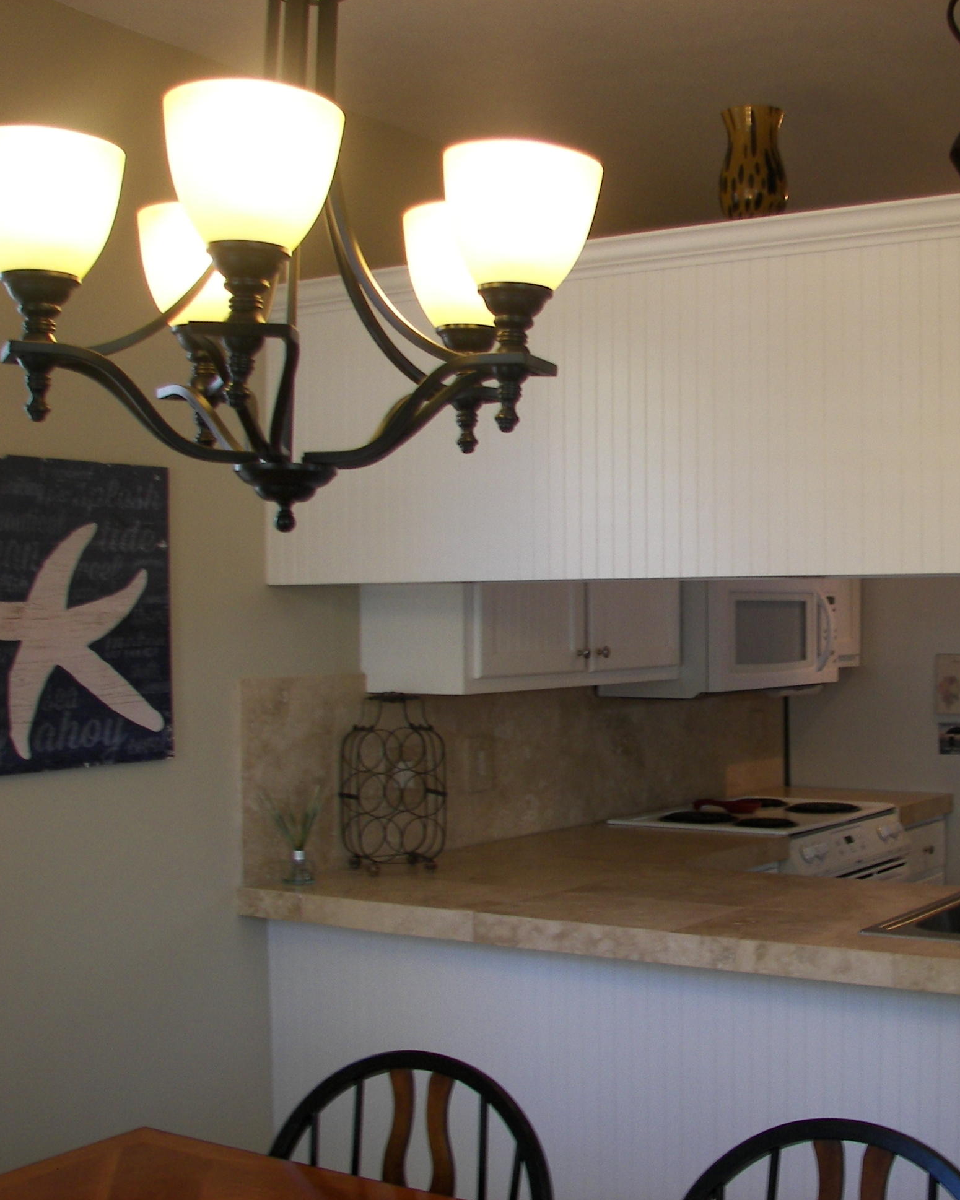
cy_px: 600
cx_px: 788
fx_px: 1669
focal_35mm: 47
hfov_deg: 31.2
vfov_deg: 39.5
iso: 64
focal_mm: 6
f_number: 2.8
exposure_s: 1/30
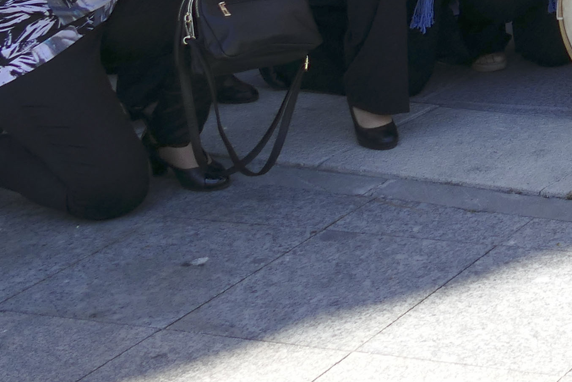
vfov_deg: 12.5
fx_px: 1605
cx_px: 990
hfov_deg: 17.1
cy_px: -283
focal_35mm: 101
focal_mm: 9.12
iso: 125
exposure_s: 1/1300
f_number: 2.8
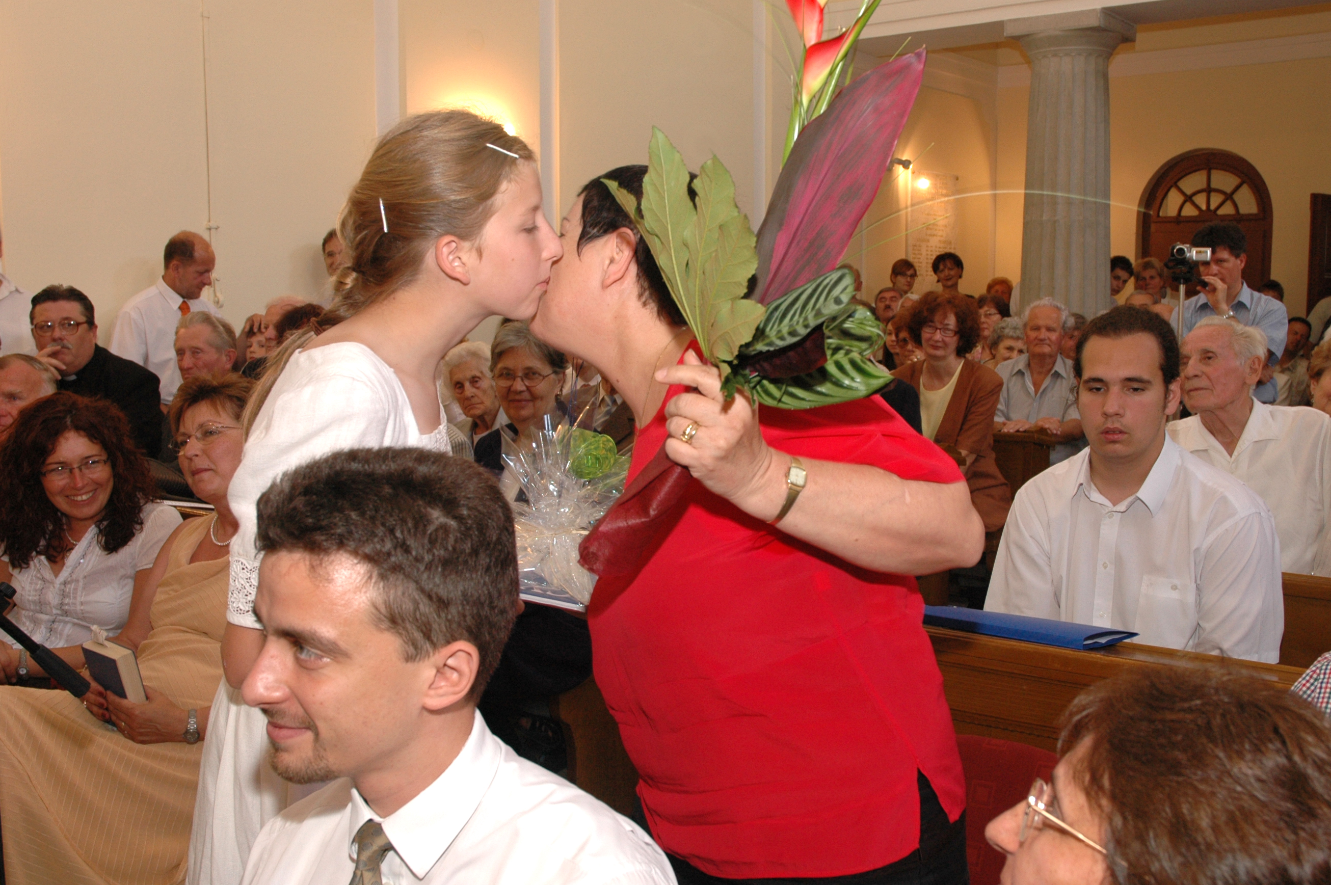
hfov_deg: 50.7
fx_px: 1404
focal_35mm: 38
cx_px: 687
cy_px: 445
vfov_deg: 35.0
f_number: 5.6
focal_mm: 22
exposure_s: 1/40
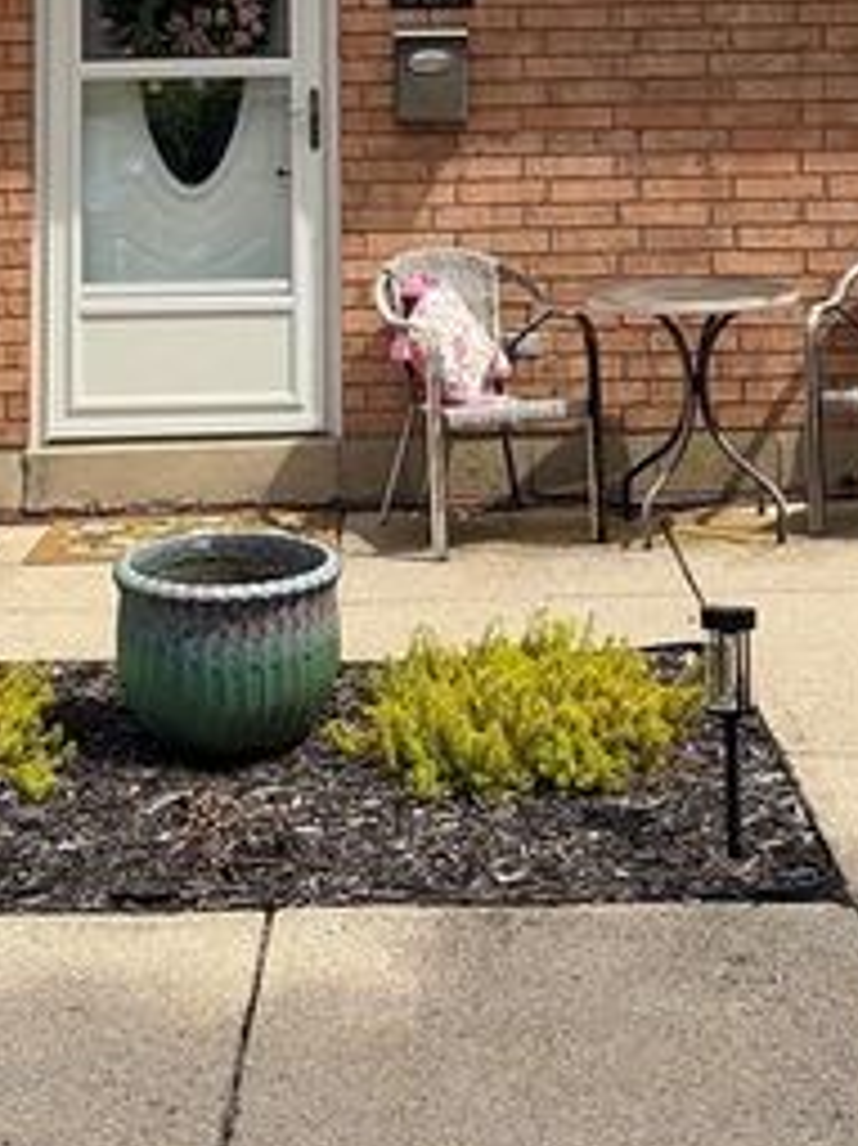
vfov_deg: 26.5
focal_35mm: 68
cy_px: -97
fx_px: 2249
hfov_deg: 21.6
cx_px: 458
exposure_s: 1/4950
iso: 64
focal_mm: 5.96
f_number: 1.6
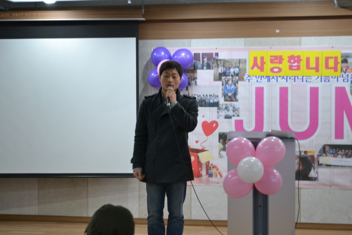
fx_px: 806
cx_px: 176
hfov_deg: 24.6
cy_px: 118
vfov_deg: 16.5
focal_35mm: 82
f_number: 5.6
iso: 800
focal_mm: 55
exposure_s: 1/20
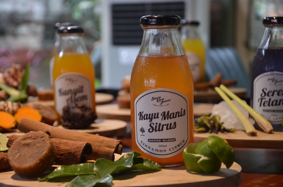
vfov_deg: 18.1
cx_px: 142
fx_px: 588
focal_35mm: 75
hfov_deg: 27.0
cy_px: 94
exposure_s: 1/30
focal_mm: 50
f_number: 5
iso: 1250
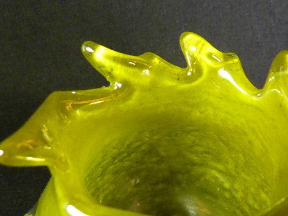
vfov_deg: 40.3
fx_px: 291
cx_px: 175
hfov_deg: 52.2
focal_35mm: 35
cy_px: 140
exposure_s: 1/30
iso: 250
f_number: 3.3
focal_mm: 4.1
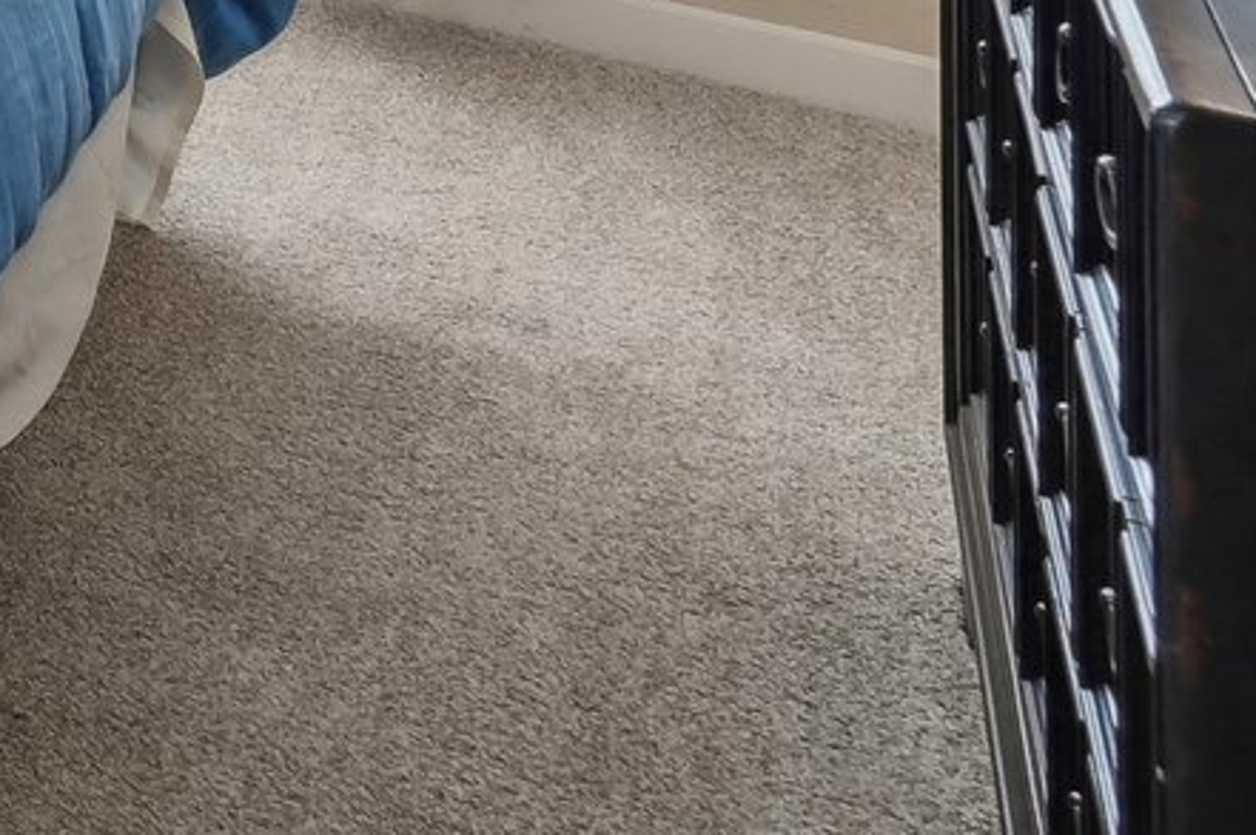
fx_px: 2265
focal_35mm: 65
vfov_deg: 15.2
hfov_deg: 16.9
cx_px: -1518
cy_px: -1003
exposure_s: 1/10
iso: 400
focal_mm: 14
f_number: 8
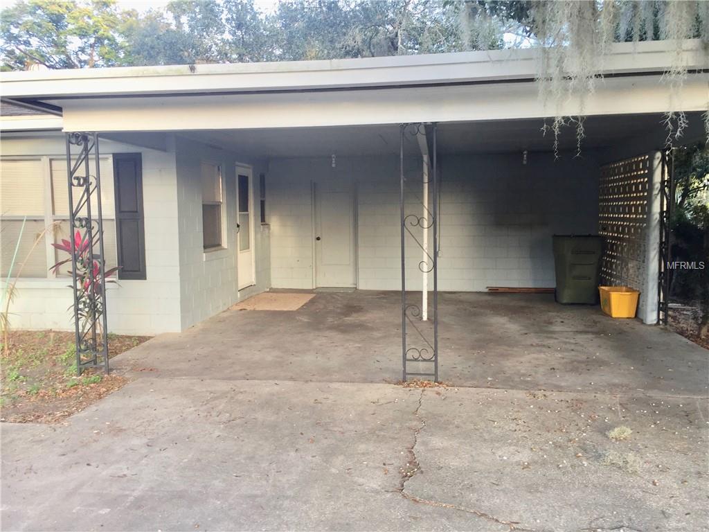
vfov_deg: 48.2
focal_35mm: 29
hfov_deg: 61.7
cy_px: 266
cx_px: 354
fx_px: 594
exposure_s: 1/60
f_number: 2.2
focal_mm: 4.15
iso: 40
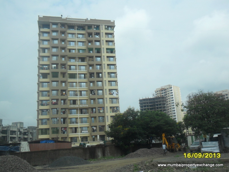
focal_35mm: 37
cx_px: 114
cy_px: 86
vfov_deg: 38.7
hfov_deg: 50.1
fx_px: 245
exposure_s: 1/250
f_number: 10.1
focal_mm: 6.6
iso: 100
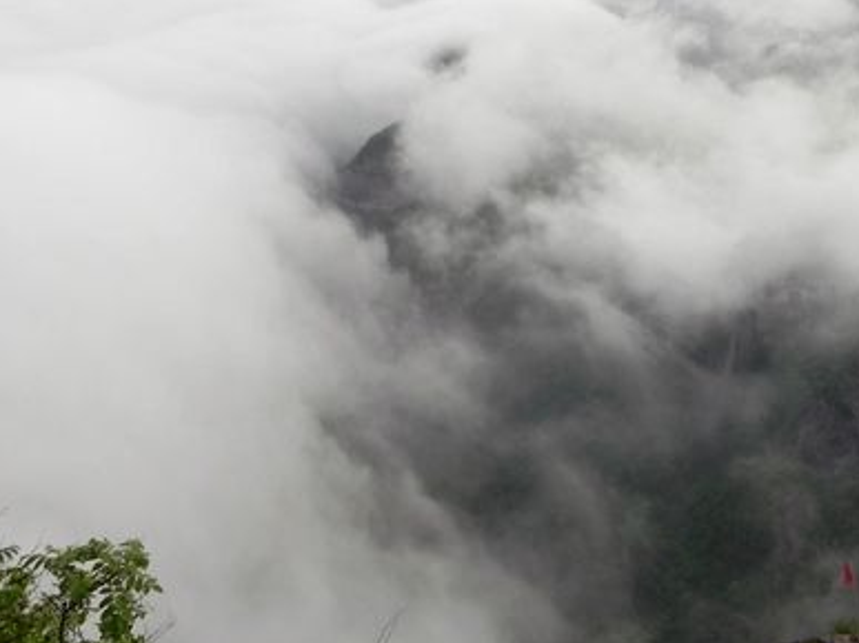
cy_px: 187
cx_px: 475
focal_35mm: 47
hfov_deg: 40.4
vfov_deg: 30.5
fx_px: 1166
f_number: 4
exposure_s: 1/93.2
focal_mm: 4.6
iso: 160
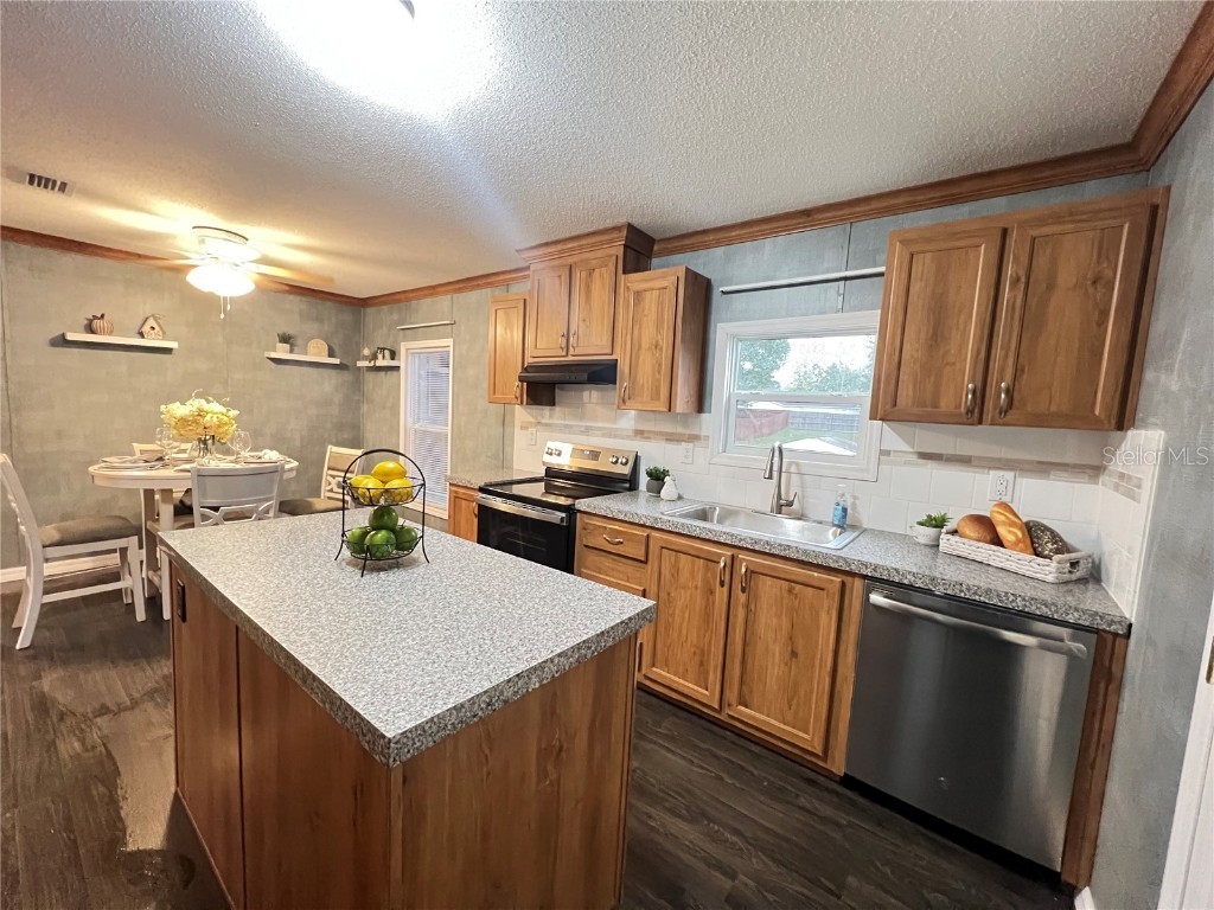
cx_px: 607
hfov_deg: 106.2
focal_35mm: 13
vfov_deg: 89.9
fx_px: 456
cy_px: 455
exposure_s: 1/40
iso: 1000
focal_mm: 1.57
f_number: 1.8
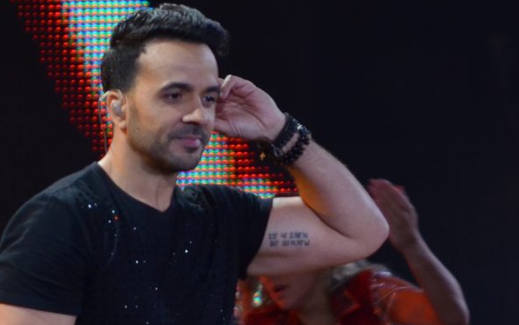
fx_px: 14784
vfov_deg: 1.3
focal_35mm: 1045
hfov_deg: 2.0
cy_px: 421
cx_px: 225
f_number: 5.6
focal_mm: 200
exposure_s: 1/125
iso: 800
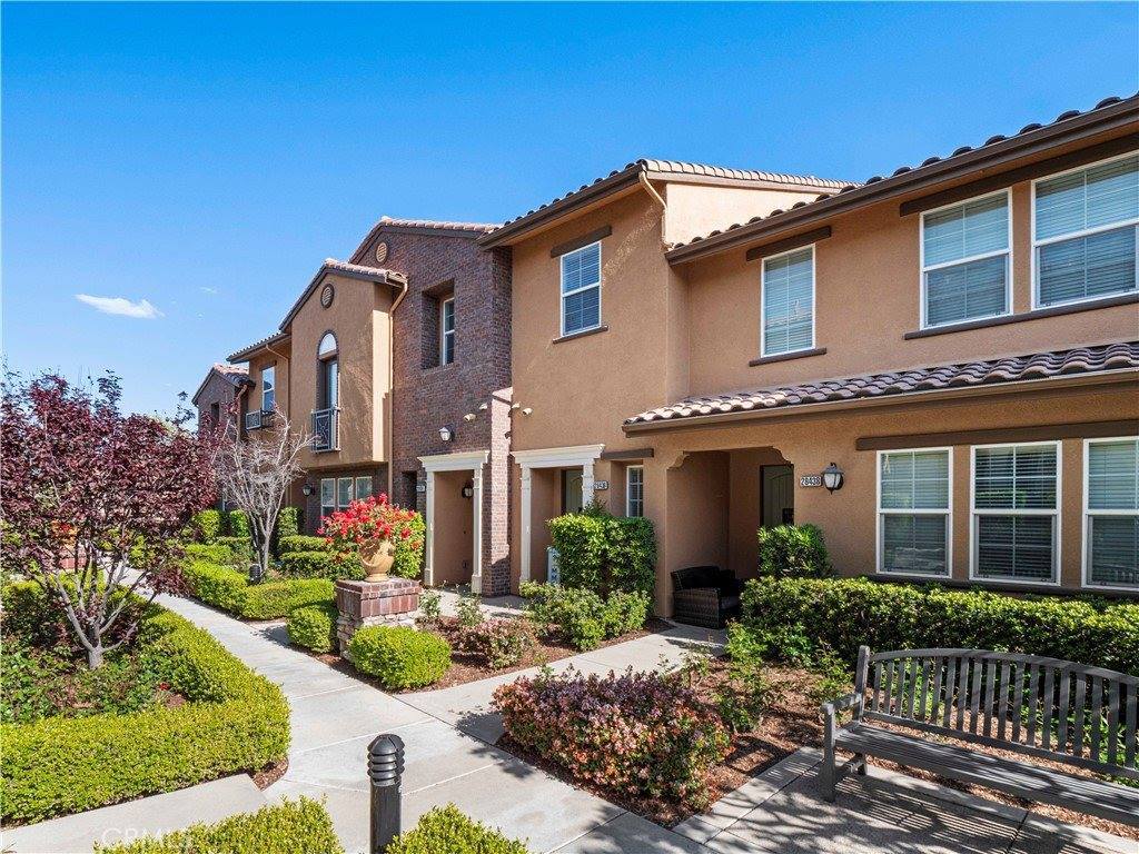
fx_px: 526
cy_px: 427
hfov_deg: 94.5
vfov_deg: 78.1
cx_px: 570
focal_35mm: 16
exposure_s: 1/60
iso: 200
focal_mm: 8
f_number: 8
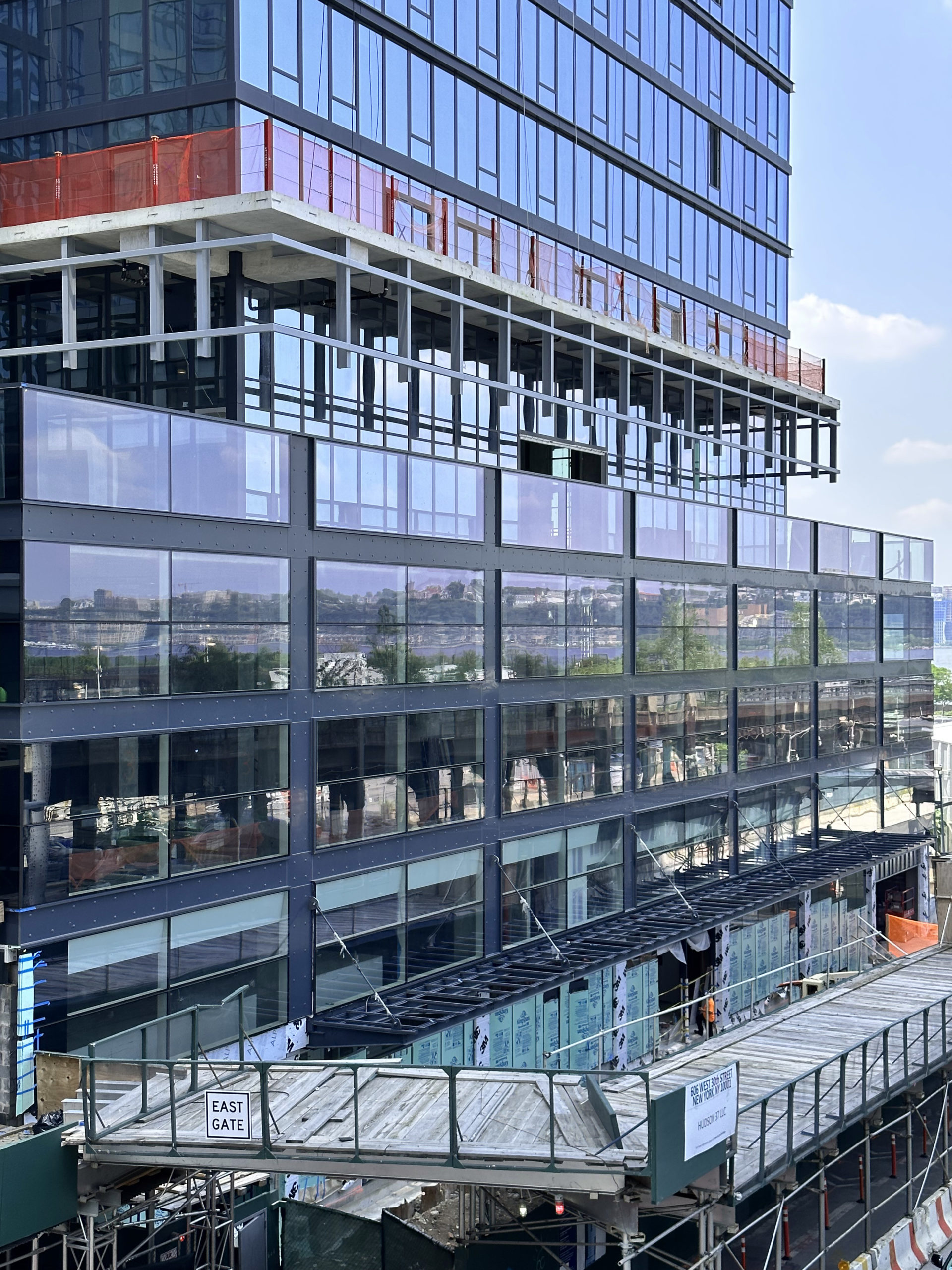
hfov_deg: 30.3
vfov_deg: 39.7
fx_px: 1760
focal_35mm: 48
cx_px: 476
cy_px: 635
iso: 64
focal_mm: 6.86
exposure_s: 1/953
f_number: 1.78
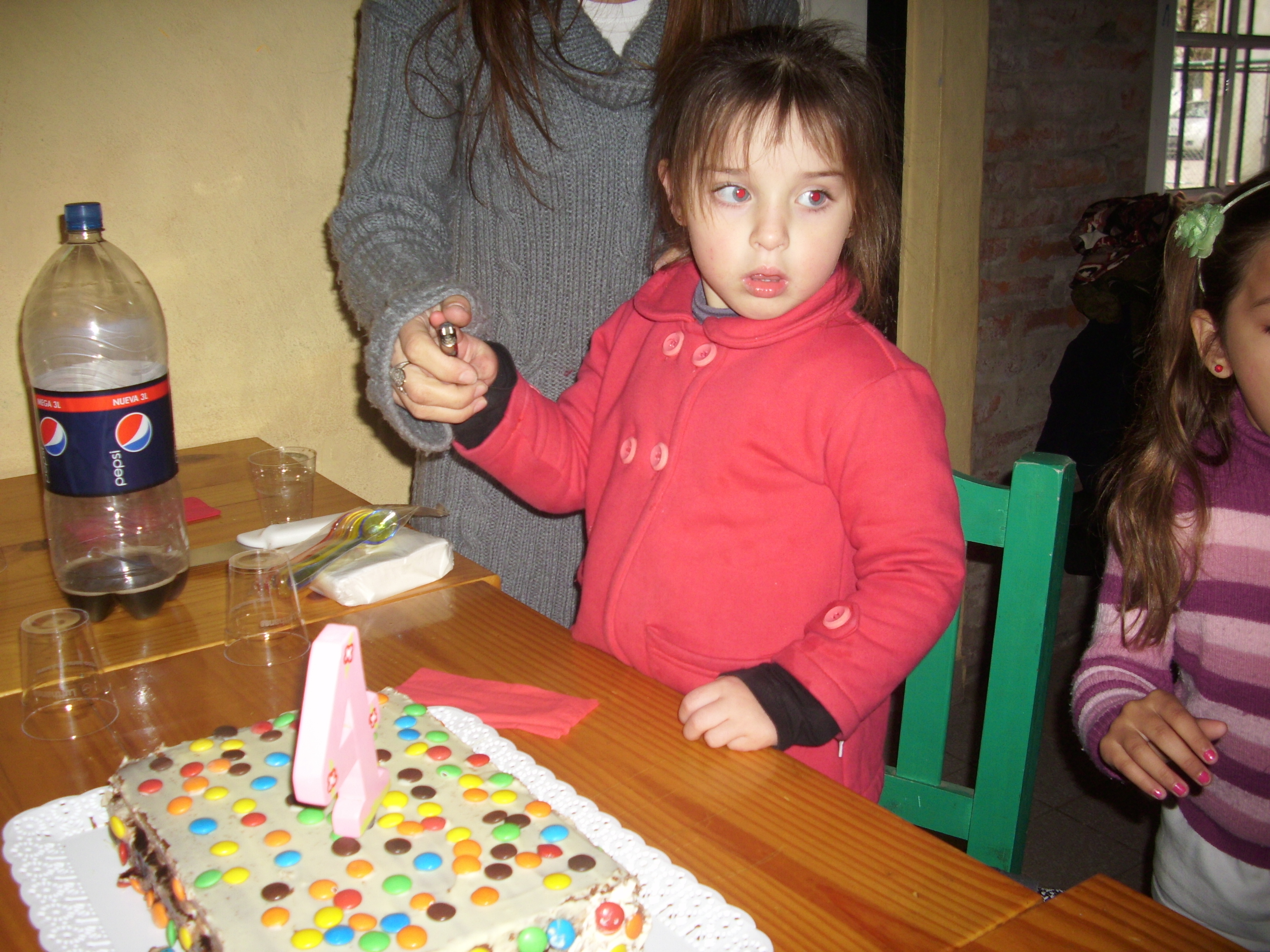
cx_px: 635
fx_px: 1137
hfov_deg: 58.4
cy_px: 476
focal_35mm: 31
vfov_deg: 45.4
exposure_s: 1/30
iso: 50
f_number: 2.8
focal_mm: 6.2
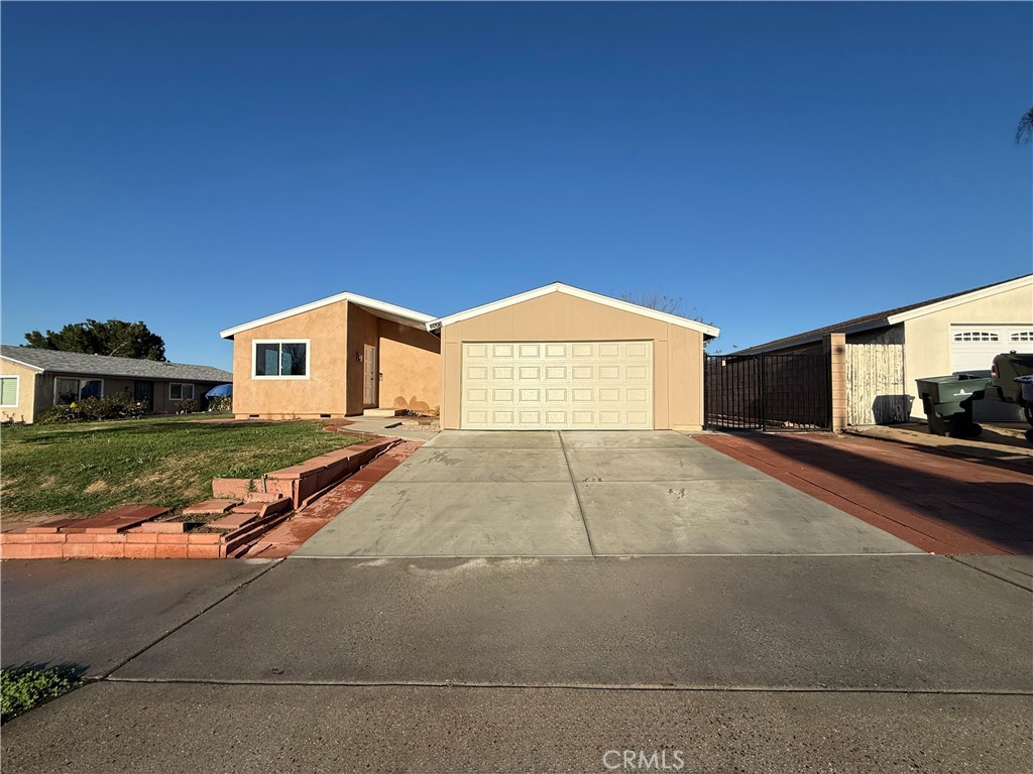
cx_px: 516
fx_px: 418
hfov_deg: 102.1
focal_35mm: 14
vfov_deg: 85.7
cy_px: 387
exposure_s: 1/5618
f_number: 2.2
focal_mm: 2.22
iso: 50
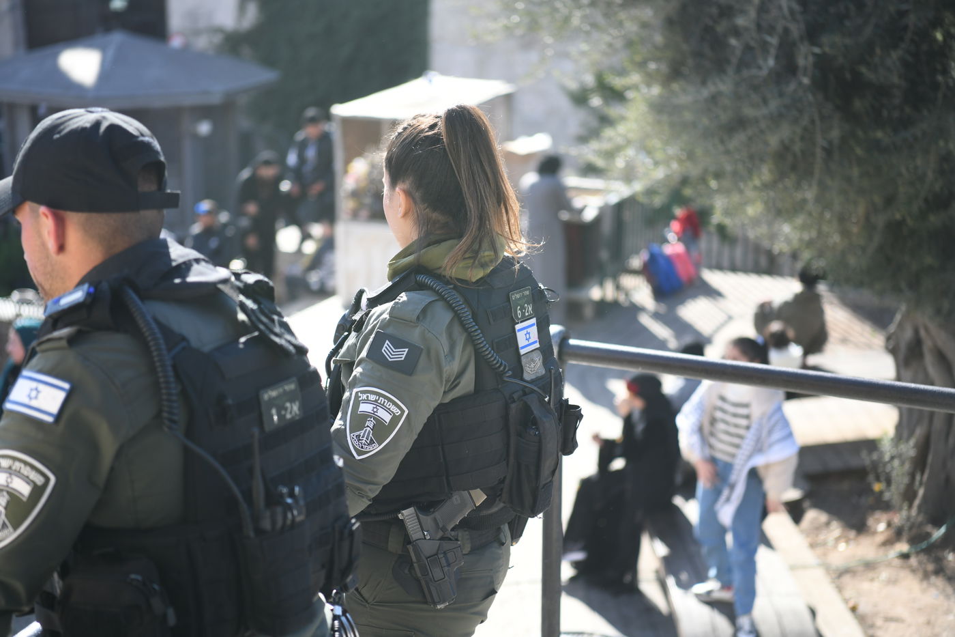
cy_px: 318
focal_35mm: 70
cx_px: 478
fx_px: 1857
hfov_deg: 28.8
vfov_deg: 19.5
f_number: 2.8
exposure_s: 1/1600
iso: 500
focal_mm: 70
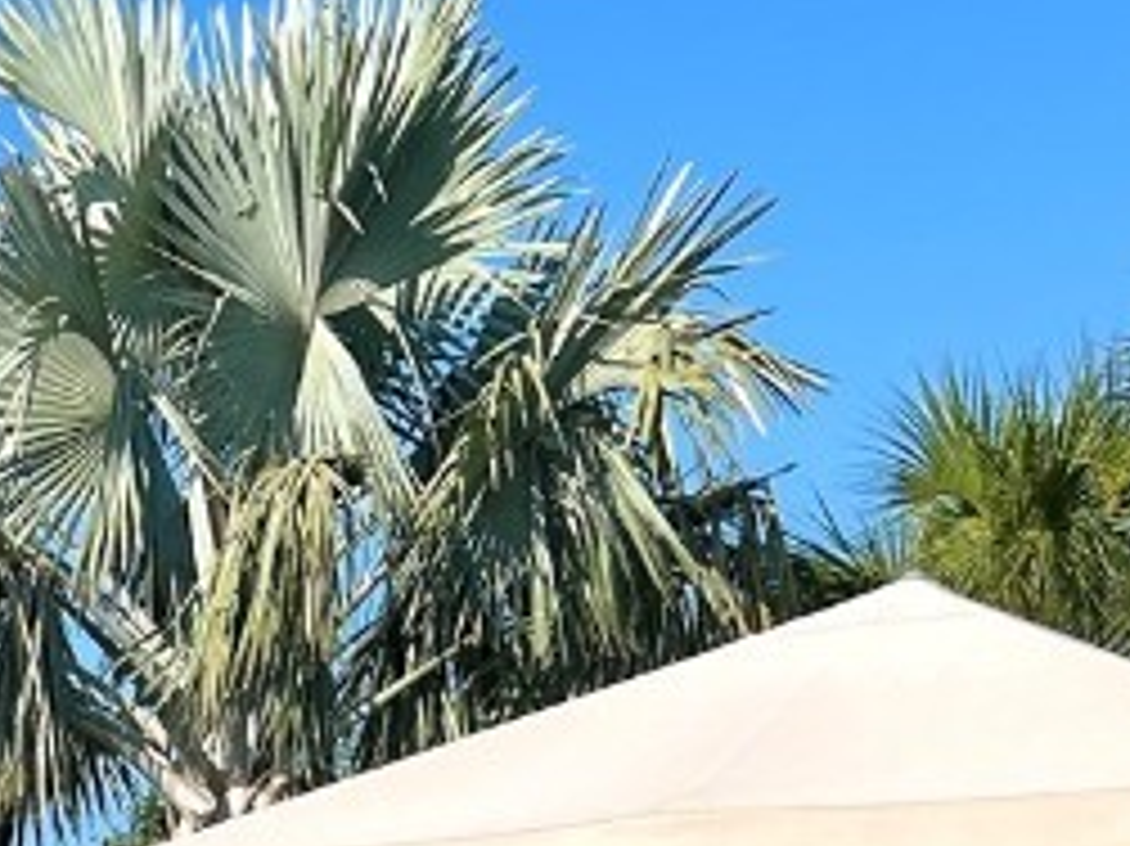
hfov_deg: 16.9
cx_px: -540
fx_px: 3459
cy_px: 1238
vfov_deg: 13.2
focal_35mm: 106
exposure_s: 1/4630
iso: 50
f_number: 1.5
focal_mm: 5.7
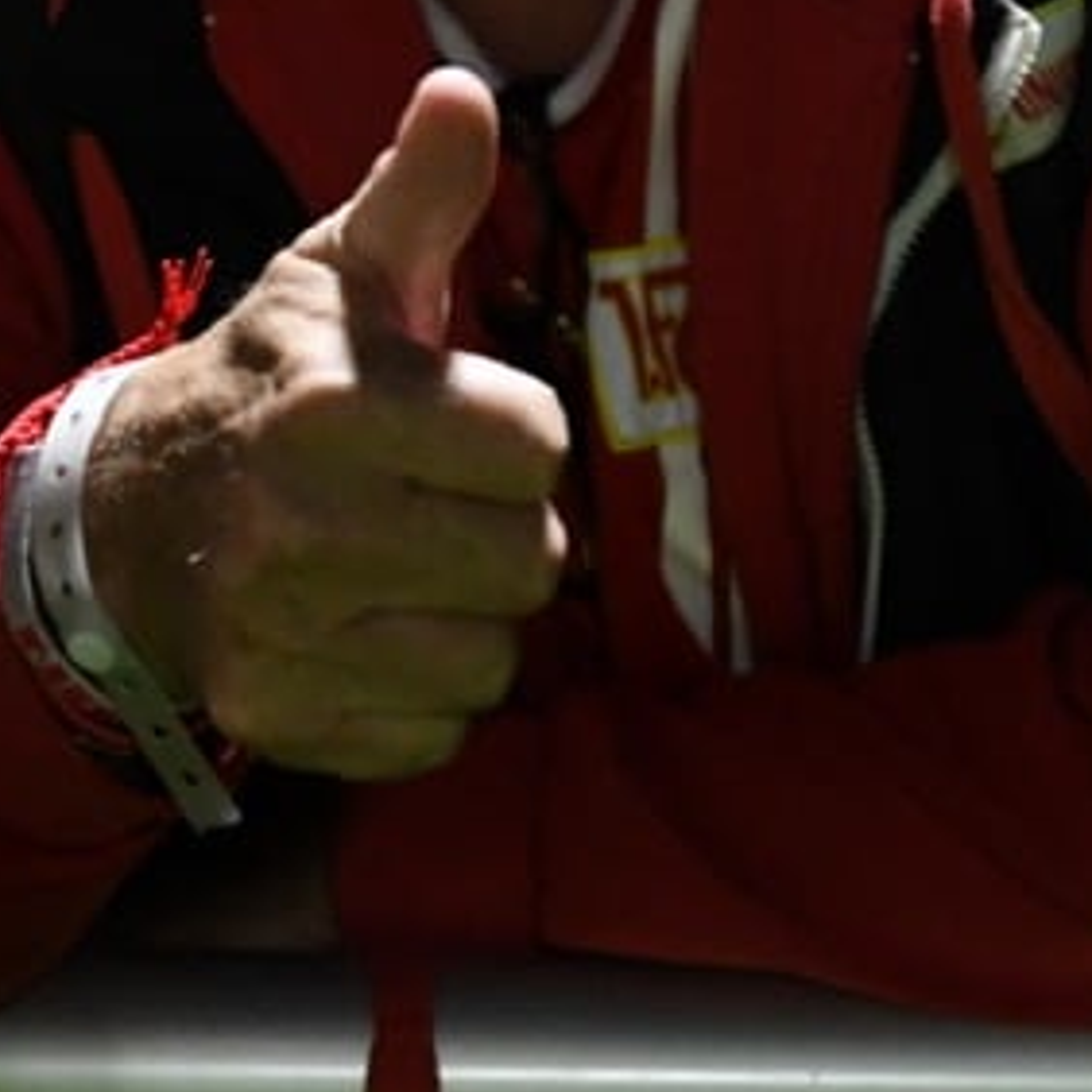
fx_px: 7566
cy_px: -288
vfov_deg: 8.2
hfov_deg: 8.2
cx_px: 93
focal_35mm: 212
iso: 5000
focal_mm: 55
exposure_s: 1/640
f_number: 2.8
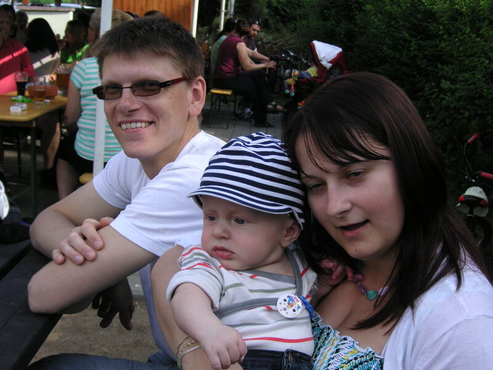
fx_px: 712
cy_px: 185
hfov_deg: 38.2
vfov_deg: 29.1
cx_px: 246
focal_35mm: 50
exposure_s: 1/350
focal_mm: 8.4
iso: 50
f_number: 3.4
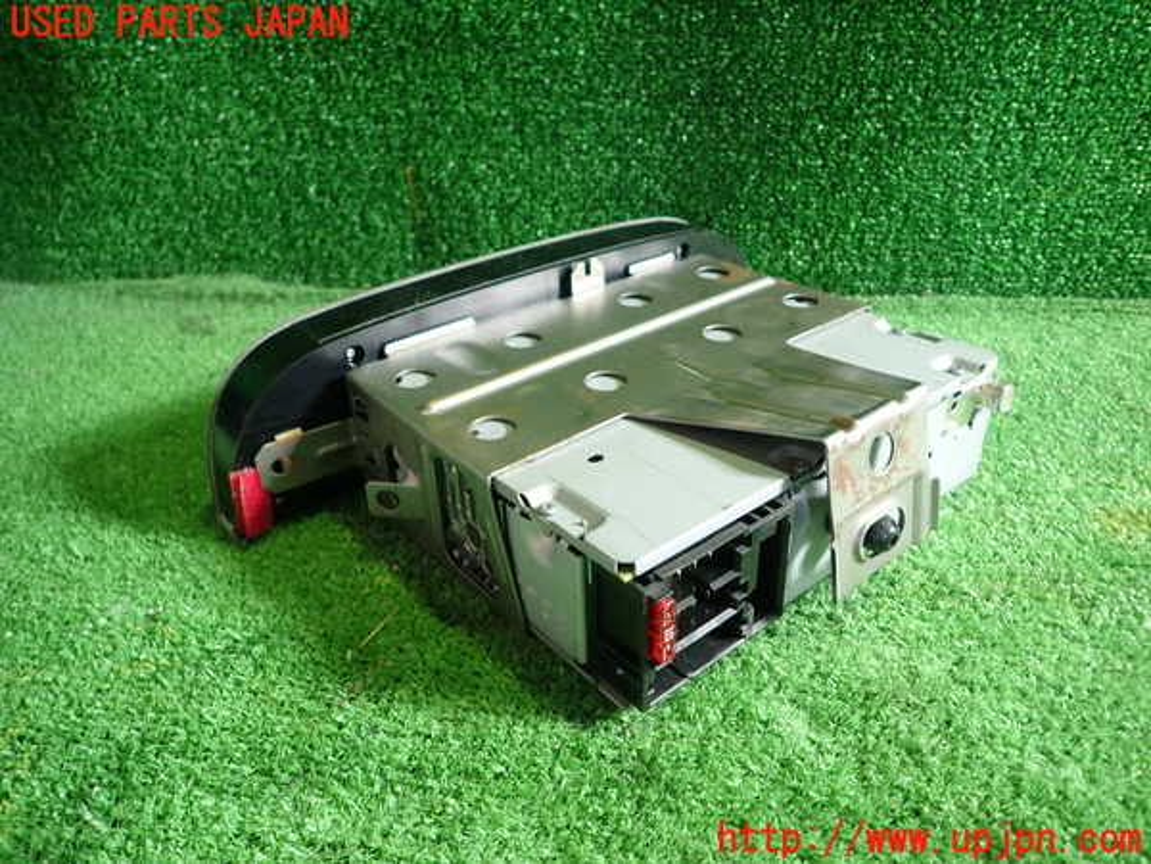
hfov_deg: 69.4
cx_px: 576
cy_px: 432
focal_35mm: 25
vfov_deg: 54.9
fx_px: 831
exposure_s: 1/30
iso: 200
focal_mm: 4.5
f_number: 2
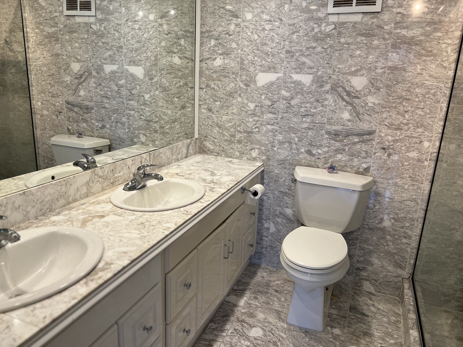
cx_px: 232
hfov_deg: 67.3
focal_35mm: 26
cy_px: 174
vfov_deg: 53.1
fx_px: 348
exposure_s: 1/120
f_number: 1.5
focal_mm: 5.7
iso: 100
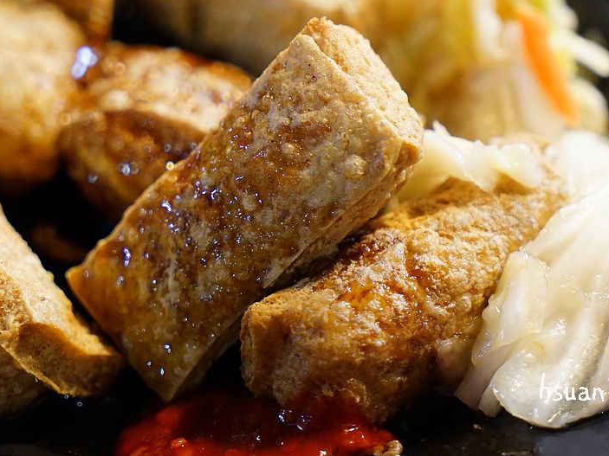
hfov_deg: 27.8
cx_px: 338
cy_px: 227
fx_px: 1231
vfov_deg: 21.0
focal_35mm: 70
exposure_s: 1/80
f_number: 4
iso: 2500
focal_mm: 64
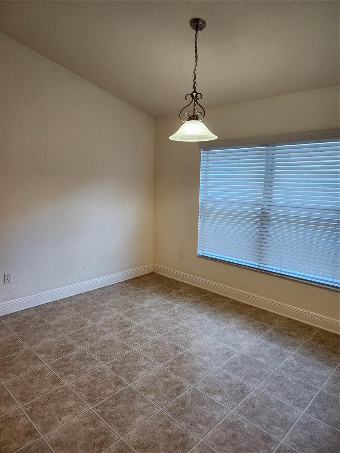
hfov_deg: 58.9
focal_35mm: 23
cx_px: 170
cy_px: 226
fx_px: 301
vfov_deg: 73.9
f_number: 1.8
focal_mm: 6.4
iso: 250
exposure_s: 1/120
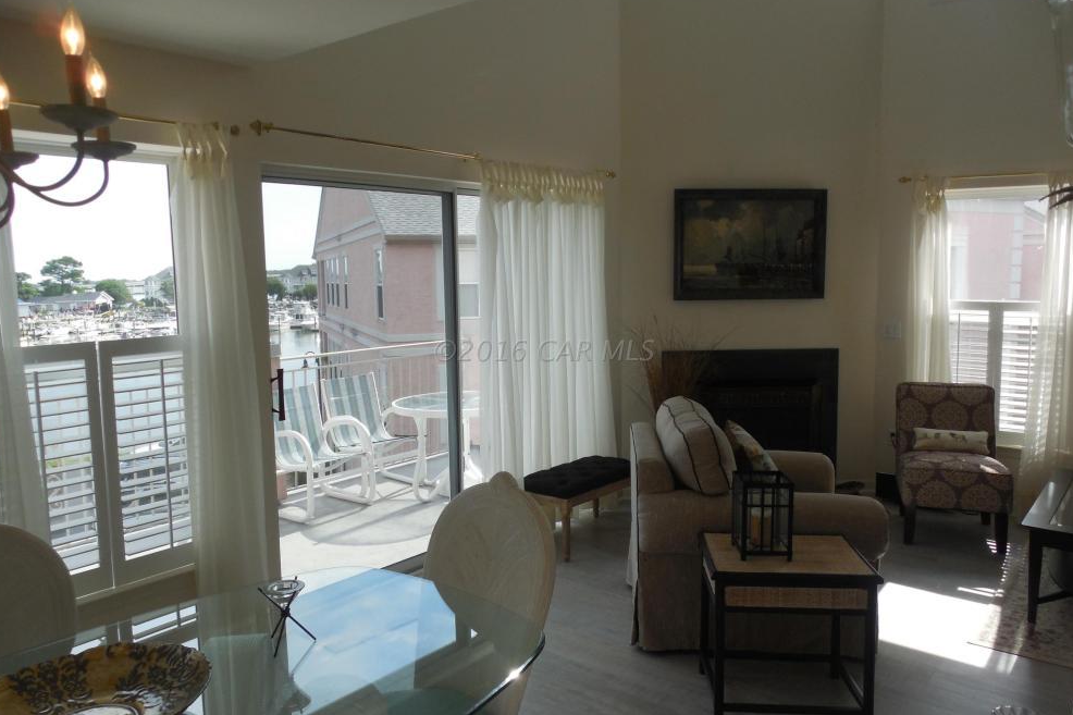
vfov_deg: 47.9
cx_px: 544
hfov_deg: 67.4
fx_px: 805
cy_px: 350
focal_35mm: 27
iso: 125
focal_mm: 4.5
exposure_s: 1/500
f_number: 3.3
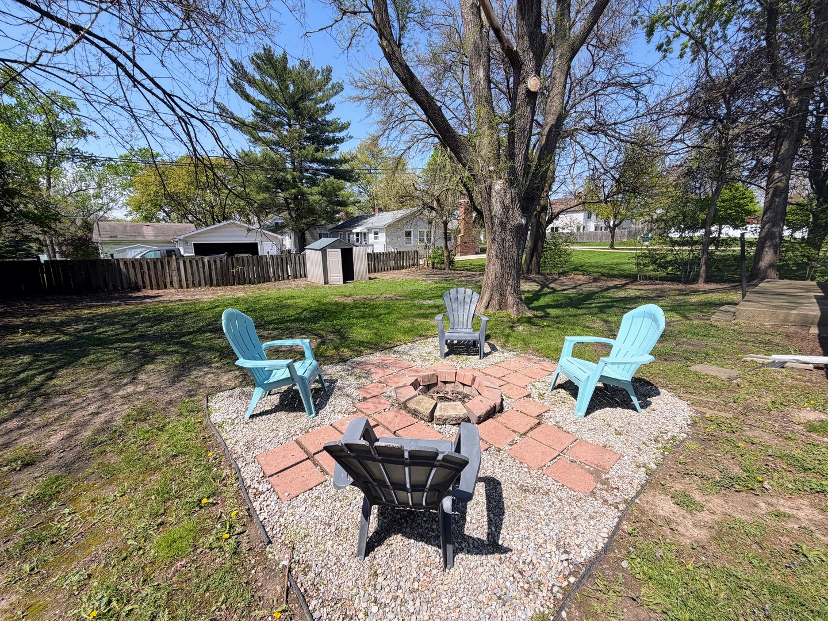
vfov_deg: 85.7
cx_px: 414
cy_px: 310
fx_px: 335
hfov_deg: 102.1
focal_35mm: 14
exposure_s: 1/770
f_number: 2.2
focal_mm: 2.22
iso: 32
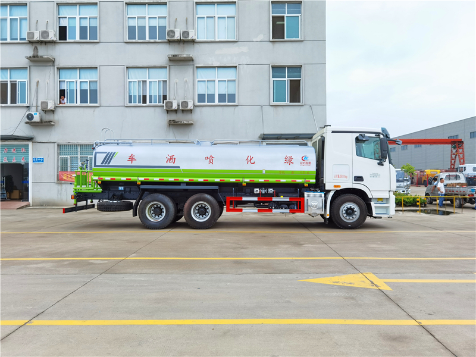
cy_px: 178
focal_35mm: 27
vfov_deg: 51.4
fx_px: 371
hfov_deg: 65.3
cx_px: 238
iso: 50
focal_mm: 6.71
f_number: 1.9
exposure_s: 1/1613
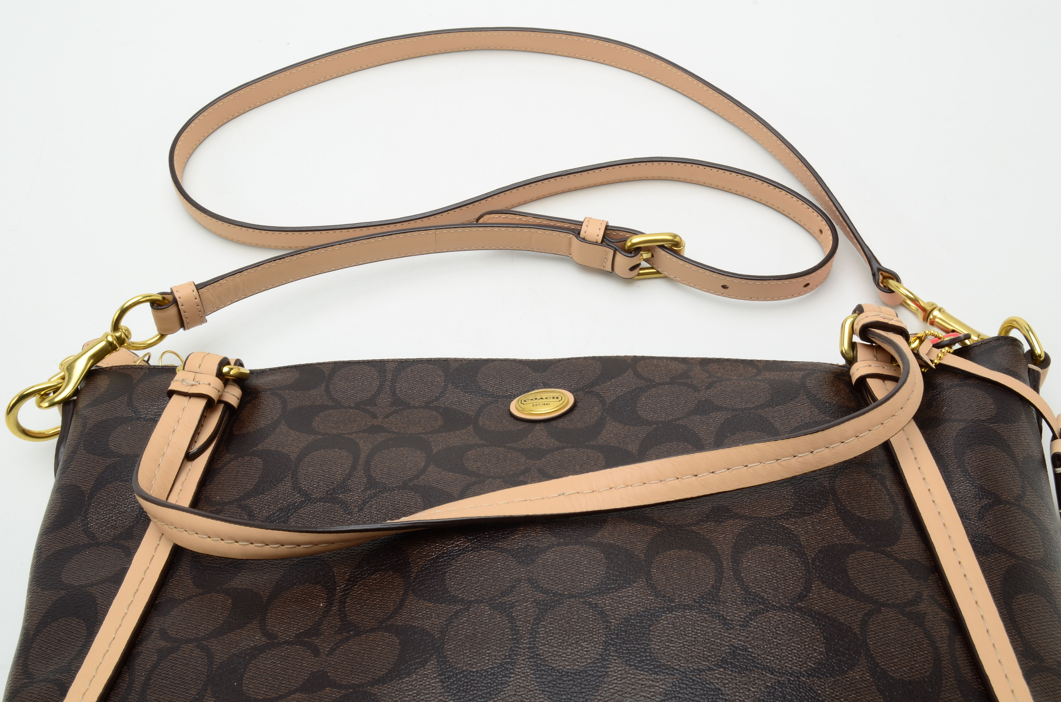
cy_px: 351
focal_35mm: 45
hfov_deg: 43.7
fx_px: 1324
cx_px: 530
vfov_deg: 29.7
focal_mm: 30
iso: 100
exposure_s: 1/160
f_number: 20
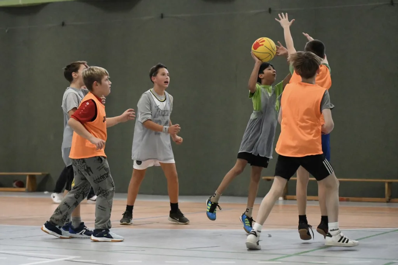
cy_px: 132
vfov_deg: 19.4
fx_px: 774
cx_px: 199
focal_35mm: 70
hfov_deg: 28.9
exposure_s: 1/1600
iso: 16000
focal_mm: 70
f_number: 2.8
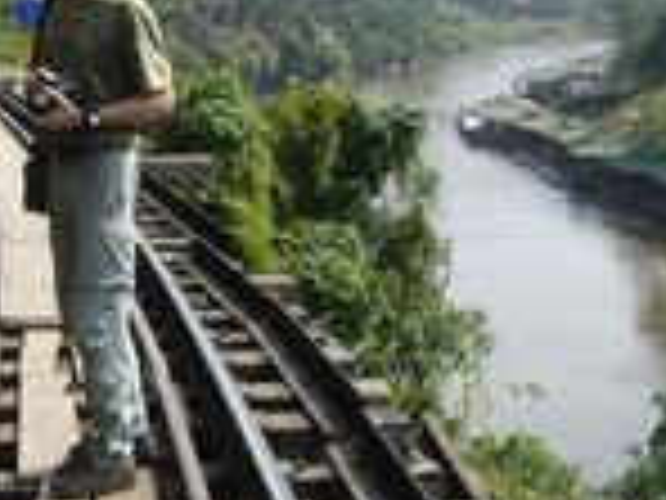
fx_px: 1732
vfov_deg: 16.3
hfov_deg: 21.1
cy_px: 74
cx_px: 22
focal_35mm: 90
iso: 50
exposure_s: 1/250
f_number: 4.3
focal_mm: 6.2
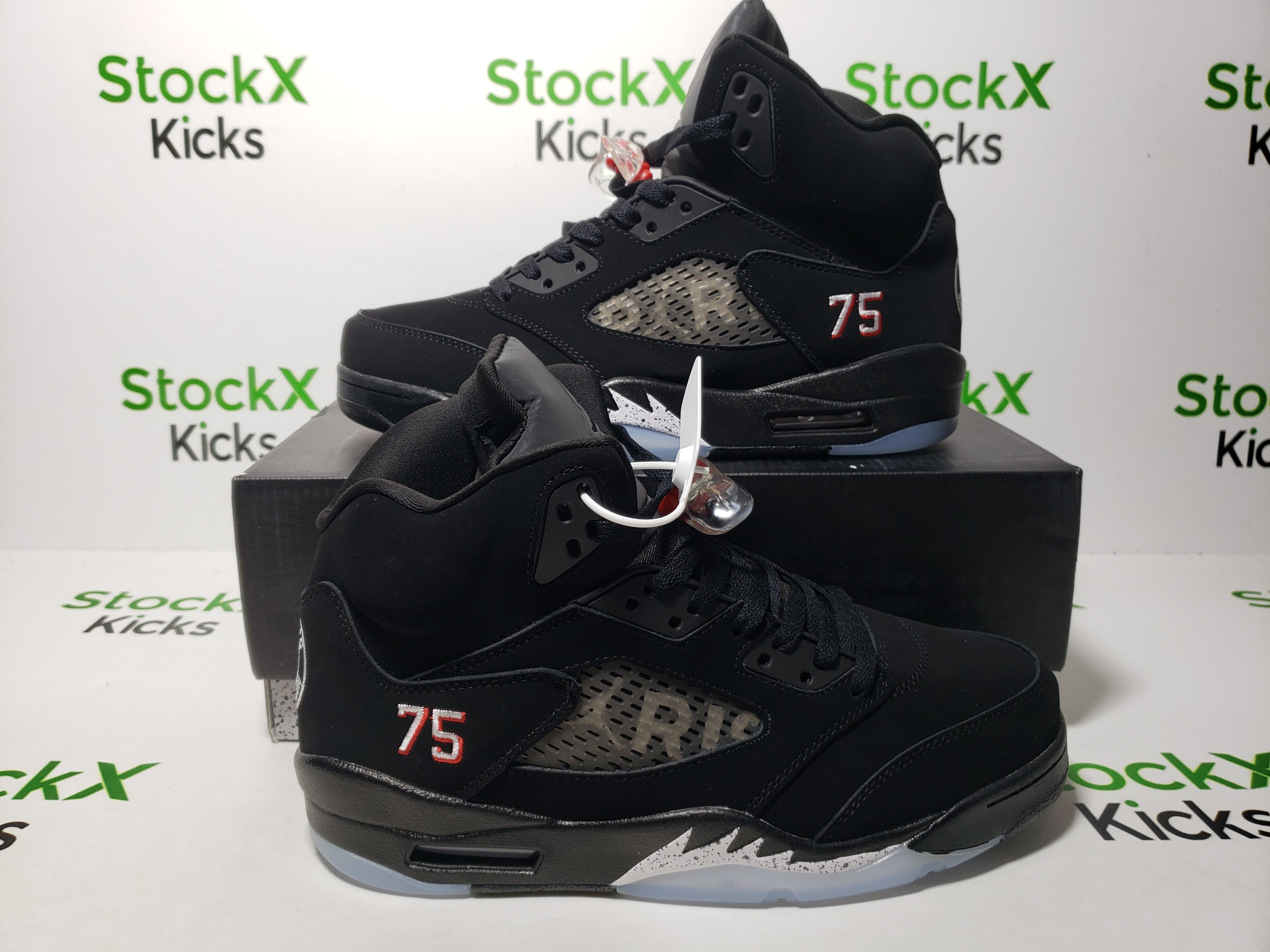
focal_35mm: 26
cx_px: 635
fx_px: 954
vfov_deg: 53.1
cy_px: 476
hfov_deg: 67.3
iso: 50
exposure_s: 1/336
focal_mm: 4.3
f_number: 1.5
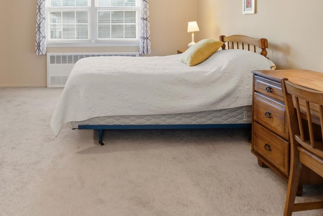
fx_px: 278
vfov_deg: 39.2
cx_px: 102
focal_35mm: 31
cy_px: 20
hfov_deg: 58.6
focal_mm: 16
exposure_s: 1/25
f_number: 9
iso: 250
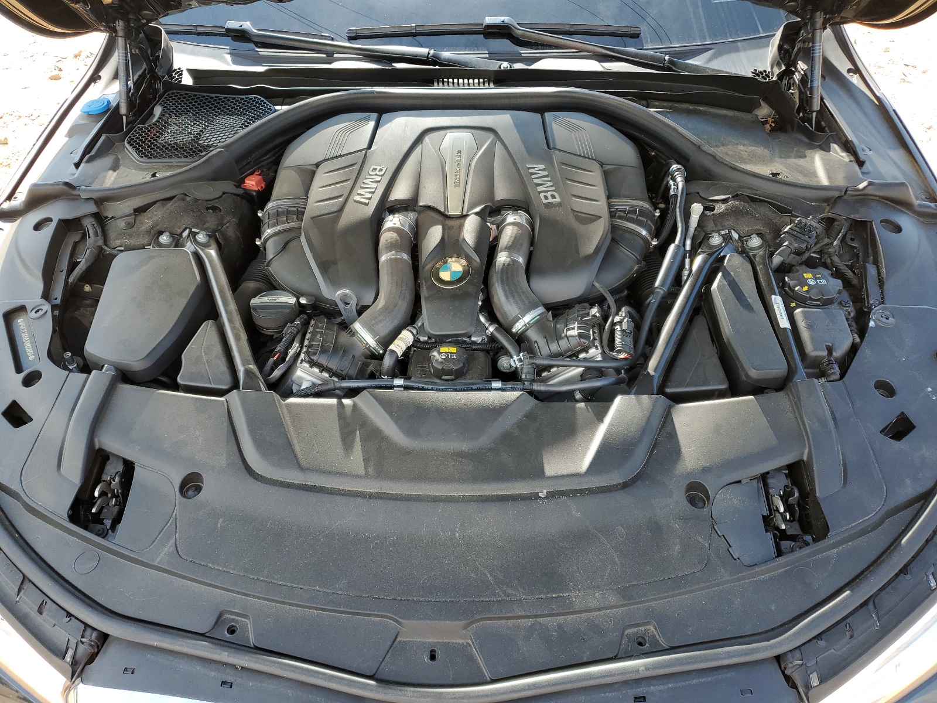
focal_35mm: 26
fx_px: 704
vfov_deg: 53.1
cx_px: 468
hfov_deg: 67.3
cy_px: 352
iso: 50
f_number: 1.5
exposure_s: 1/526
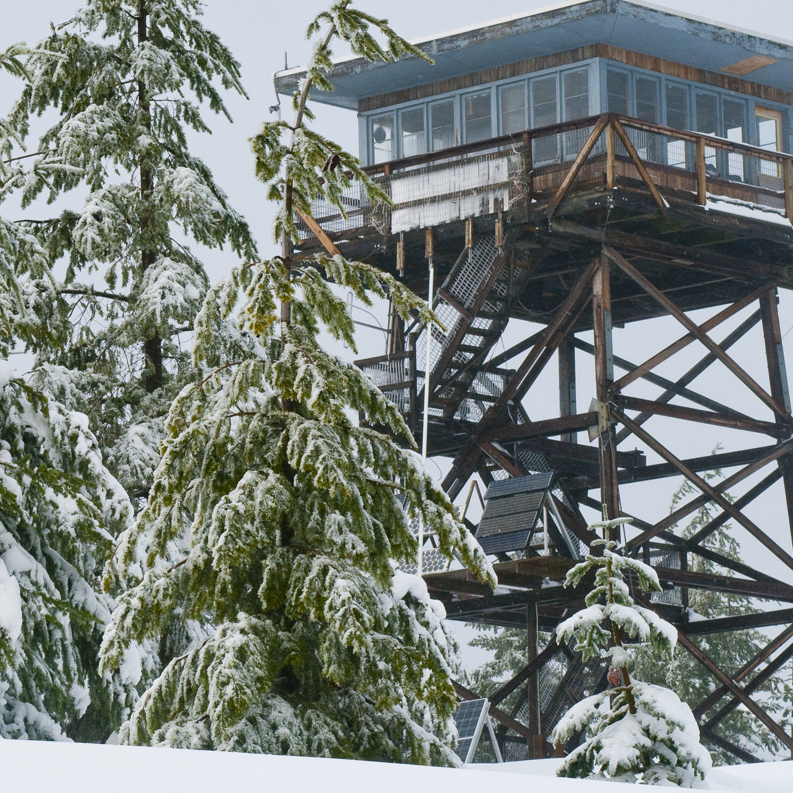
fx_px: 4950
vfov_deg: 9.2
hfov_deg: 9.1
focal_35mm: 191
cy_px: 367
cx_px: 169
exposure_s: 1/250
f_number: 16
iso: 200
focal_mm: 70
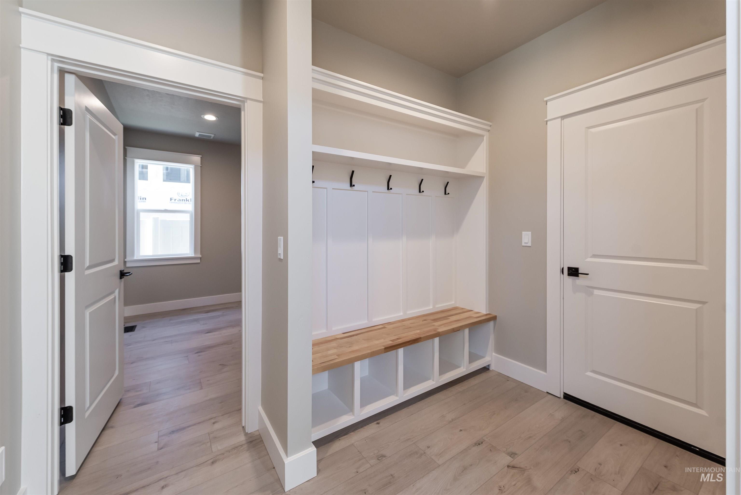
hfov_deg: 104.2
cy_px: 248
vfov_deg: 81.3
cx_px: 370
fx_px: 288
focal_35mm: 14
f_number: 5
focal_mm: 14
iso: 800
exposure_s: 1/50
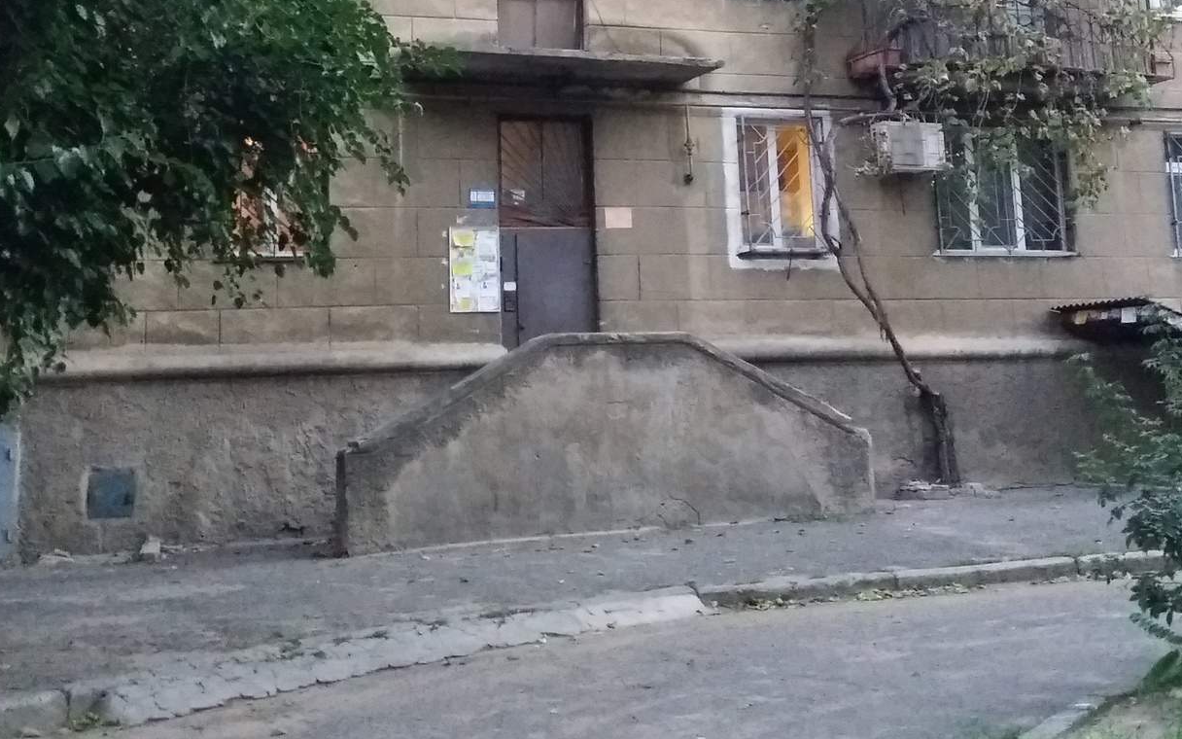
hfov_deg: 40.3
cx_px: 566
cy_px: 102
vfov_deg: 25.2
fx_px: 1611
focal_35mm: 50
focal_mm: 3.7
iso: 1000
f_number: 1.9
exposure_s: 1/17
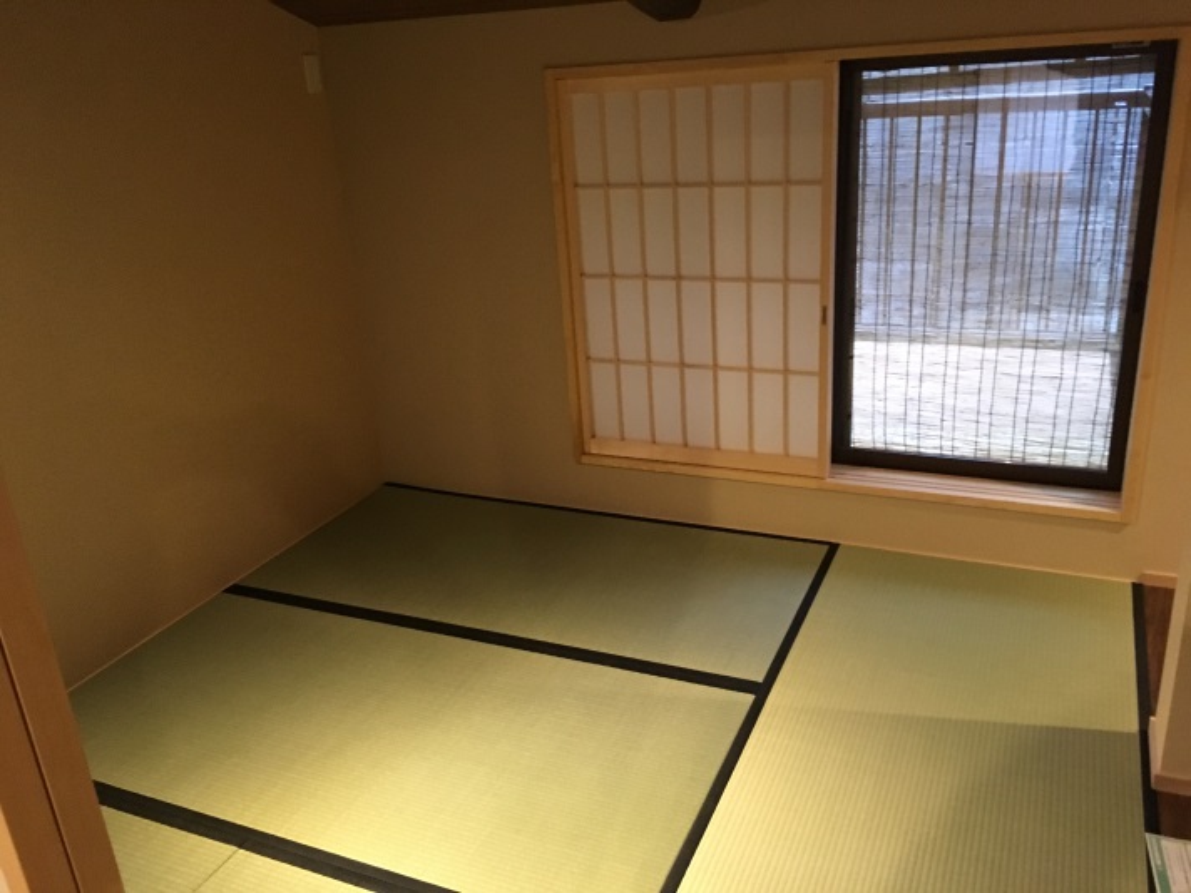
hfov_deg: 61.7
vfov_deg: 48.2
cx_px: 596
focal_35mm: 29
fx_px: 998
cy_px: 446
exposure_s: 1/15
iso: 250
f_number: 2.2
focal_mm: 4.15
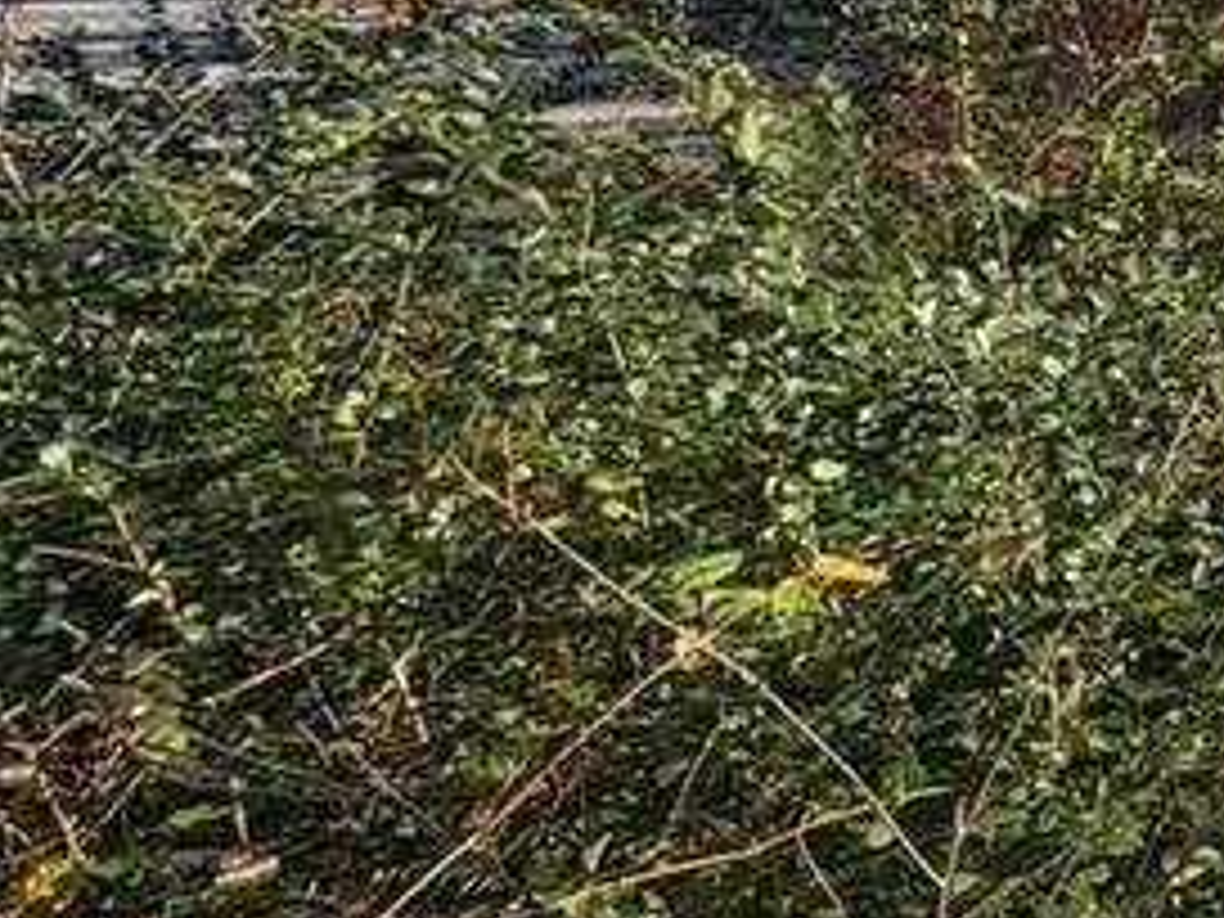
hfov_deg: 17.1
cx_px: 2660
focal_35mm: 66
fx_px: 2334
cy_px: -108
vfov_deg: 21.1
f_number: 2.2
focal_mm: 2.22
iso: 64
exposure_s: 1/561
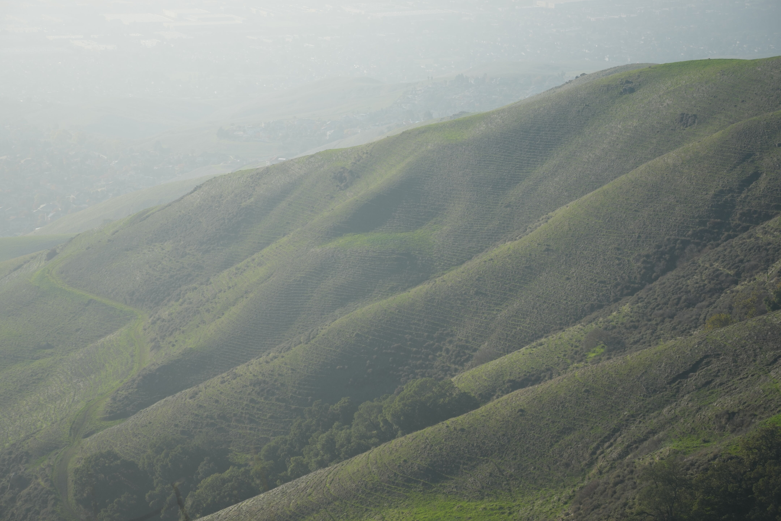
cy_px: 260
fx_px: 2039
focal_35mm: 94
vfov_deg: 14.6
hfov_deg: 21.7
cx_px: 390
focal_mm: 94
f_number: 6.3
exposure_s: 1/1250
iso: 320
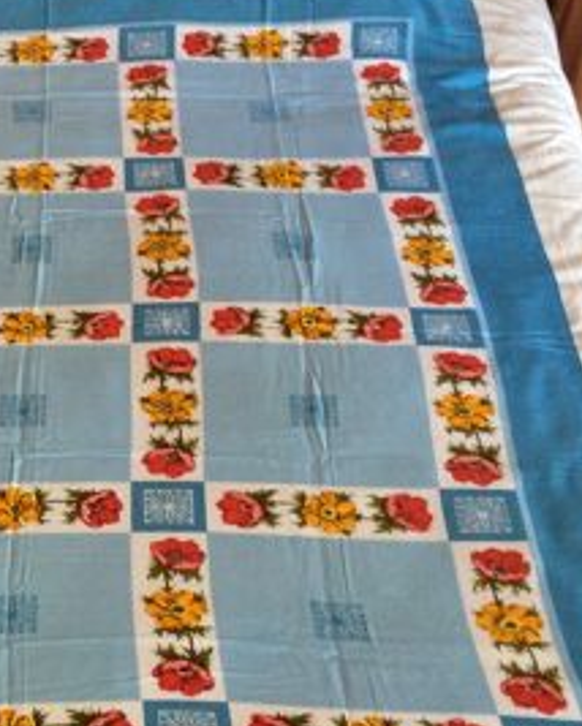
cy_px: 438
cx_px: 8
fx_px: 1505
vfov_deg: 27.1
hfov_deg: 21.2
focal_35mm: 70
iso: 100
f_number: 2.4
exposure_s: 1/25
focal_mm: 3.3
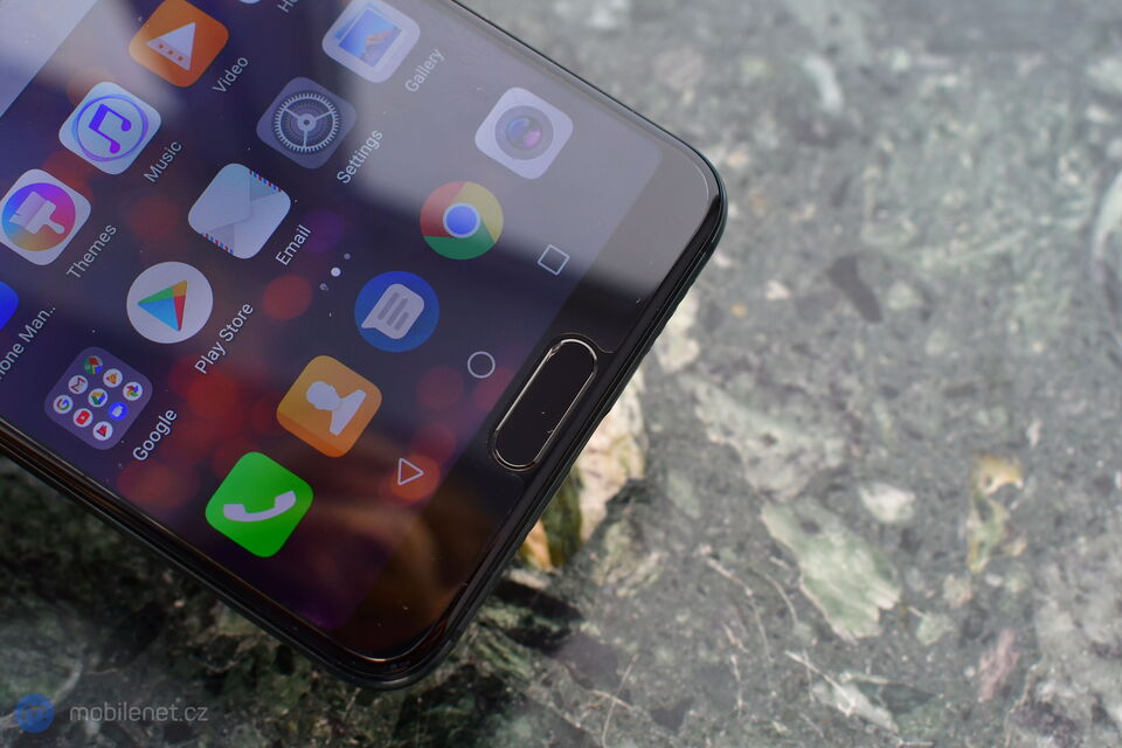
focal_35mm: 51
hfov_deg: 38.9
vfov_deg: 26.5
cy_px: 374
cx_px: 561
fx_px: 1589
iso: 400
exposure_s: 1/320
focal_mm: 34
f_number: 9
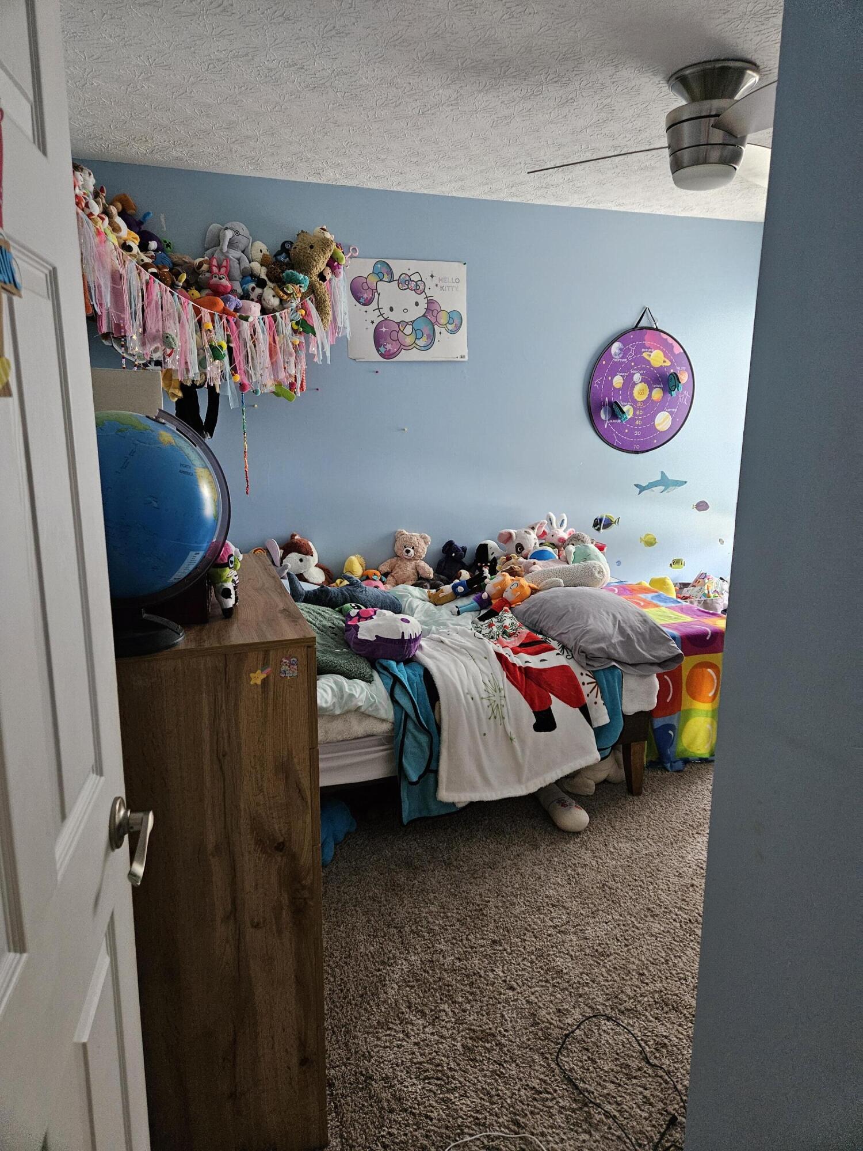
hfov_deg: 58.9
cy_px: 576
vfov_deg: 73.9
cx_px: 432
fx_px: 765
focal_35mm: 23
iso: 800
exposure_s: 1/120
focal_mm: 5.4
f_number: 1.8
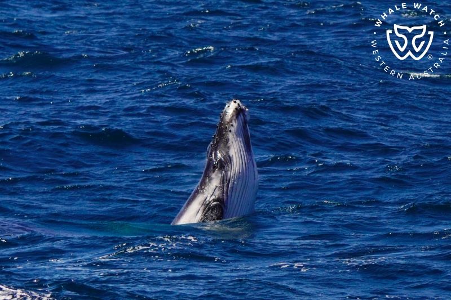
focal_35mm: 242
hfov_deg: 8.5
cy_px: 150
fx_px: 3028
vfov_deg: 5.7
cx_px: 226
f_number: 6.3
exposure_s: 1/4000
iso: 400
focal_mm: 161.2
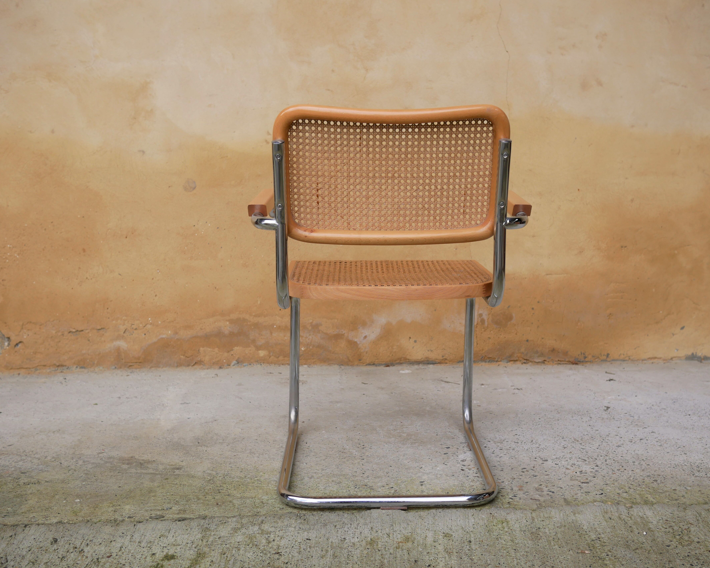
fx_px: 882
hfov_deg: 43.8
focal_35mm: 42
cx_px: 380
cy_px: 285
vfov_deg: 35.7
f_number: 3.2
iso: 200
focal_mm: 20
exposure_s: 1/400
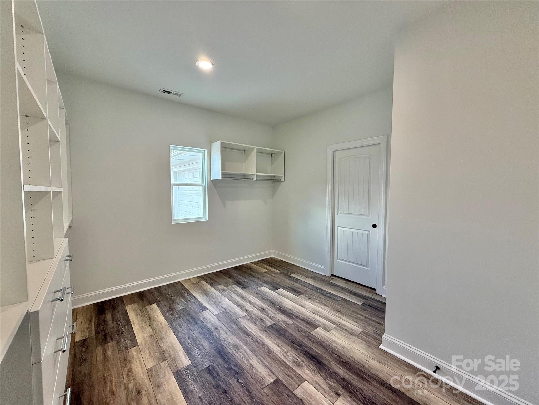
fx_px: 218
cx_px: 270
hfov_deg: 102.1
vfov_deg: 85.7
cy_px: 202
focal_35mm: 14
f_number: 2.2
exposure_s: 1/120
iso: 200
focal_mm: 2.22
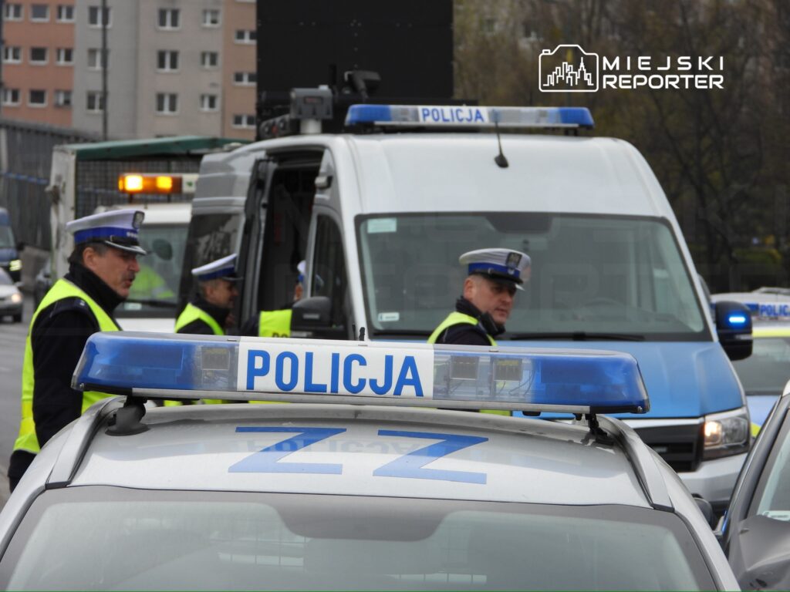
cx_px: 395
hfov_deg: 7.2
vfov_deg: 5.4
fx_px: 6276
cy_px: 296
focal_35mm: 275
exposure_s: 1/400
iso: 100
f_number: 4.5
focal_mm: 49.5
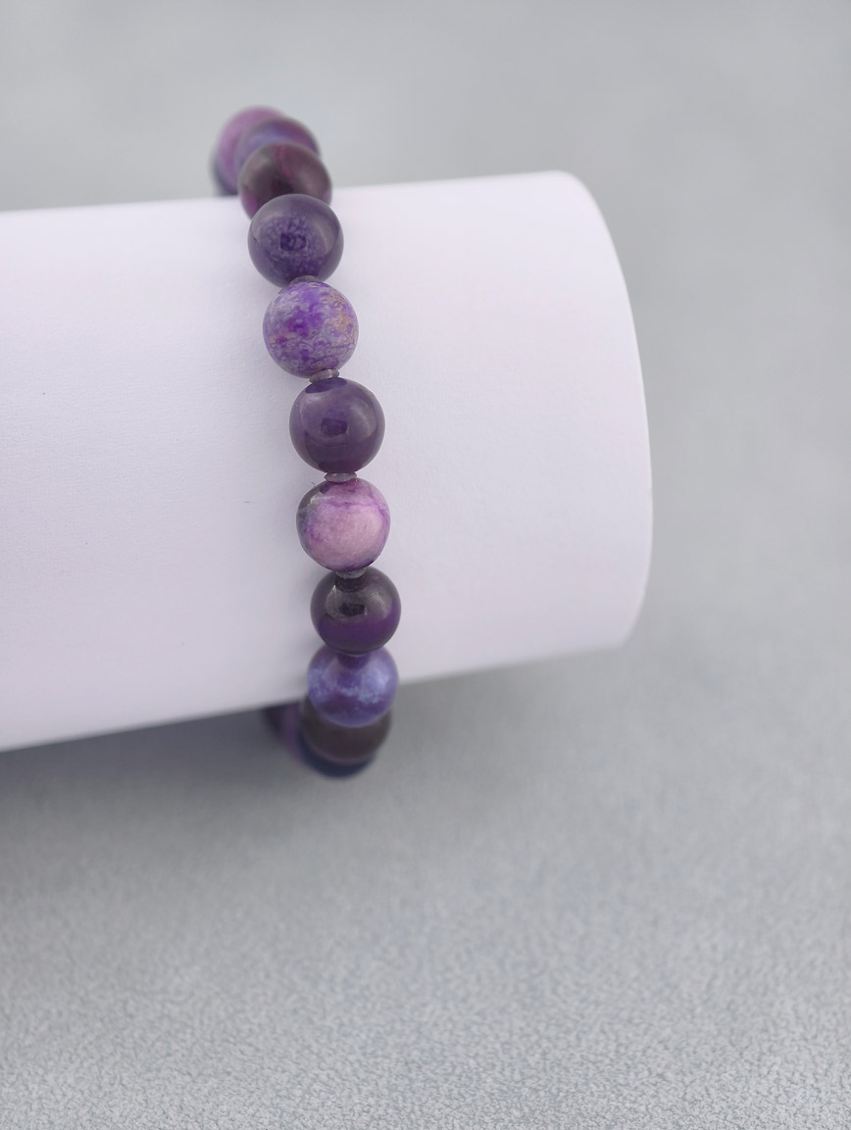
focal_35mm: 85
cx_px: 426
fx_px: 2780
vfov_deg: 23.0
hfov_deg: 17.4
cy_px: 565
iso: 125
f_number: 2.67
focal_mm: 22.48
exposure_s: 1/160
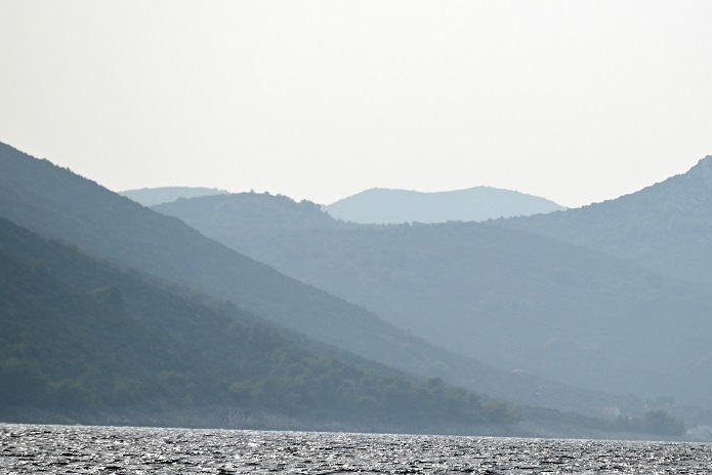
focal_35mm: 524
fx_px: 10360
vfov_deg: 2.6
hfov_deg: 3.9
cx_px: 490
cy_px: 164
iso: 100
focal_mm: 280
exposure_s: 1/1250
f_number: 6.3
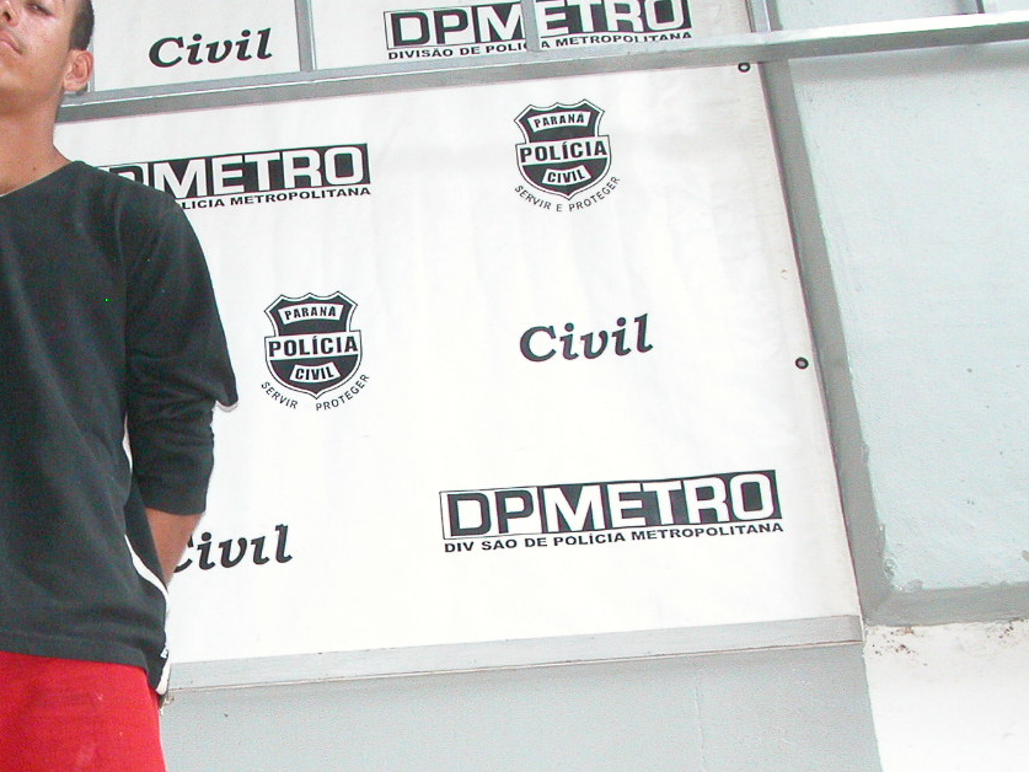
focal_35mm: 65
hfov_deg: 28.6
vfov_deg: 22.2
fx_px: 1932
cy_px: 656
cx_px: 93
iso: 400
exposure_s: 1/287
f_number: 5.6
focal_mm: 8.9
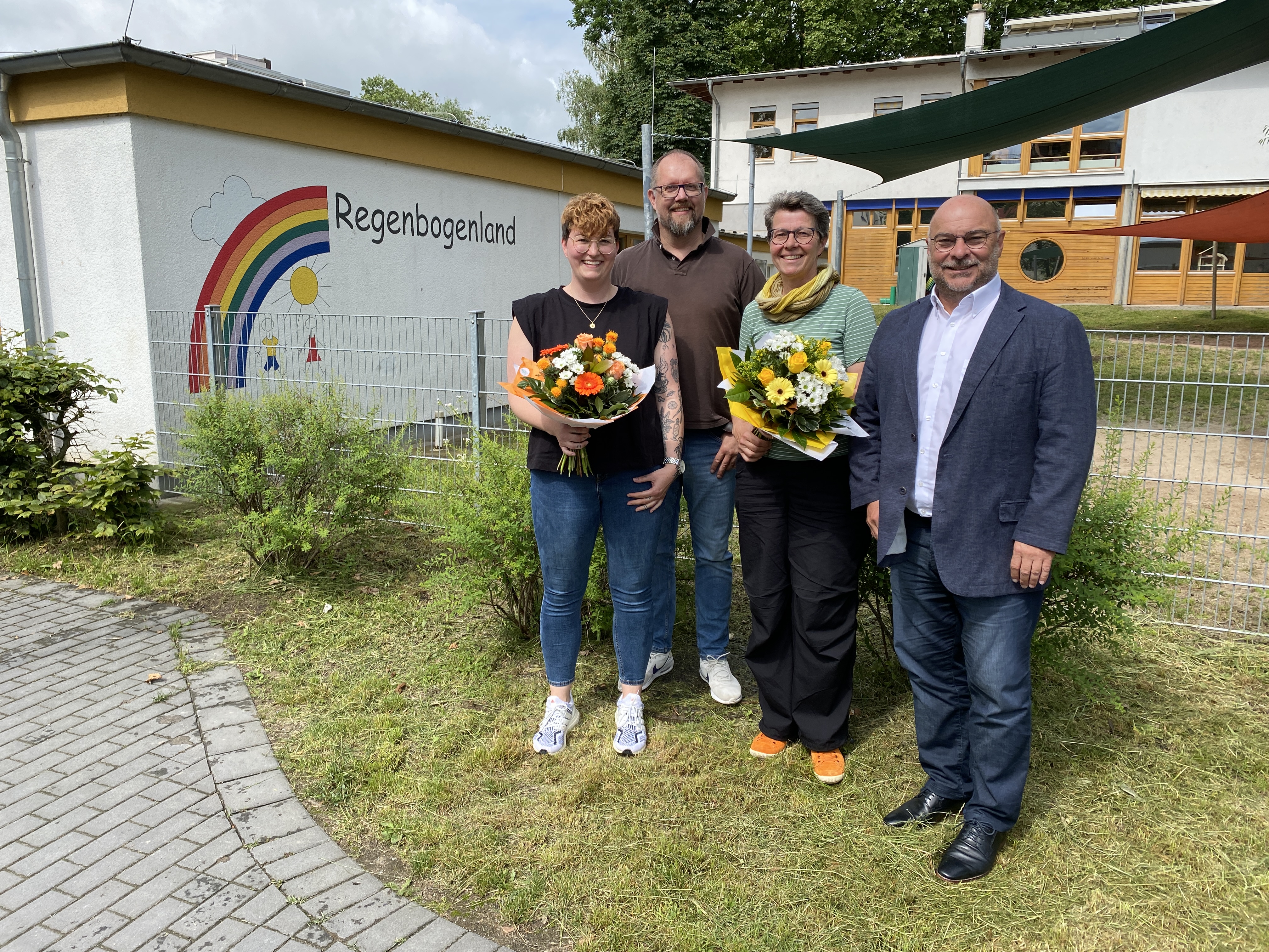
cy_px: 476
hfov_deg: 67.3
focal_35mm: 26
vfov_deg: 53.1
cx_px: 634
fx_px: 953
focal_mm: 4.25
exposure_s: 1/1808
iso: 32
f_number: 1.8
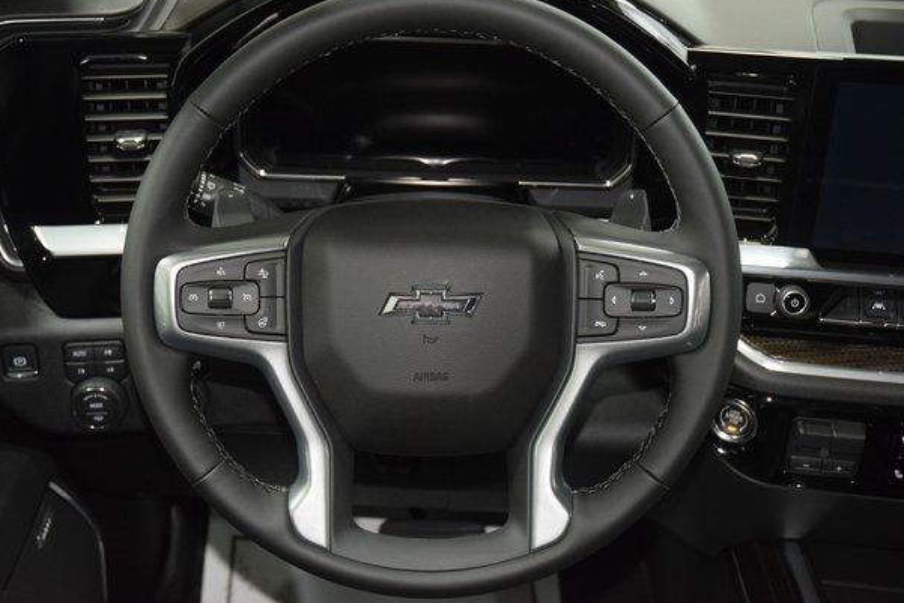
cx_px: 430
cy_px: 289
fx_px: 1244
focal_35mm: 50
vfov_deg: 27.3
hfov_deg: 39.9
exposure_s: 1/50
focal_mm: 31
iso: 2500
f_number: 4
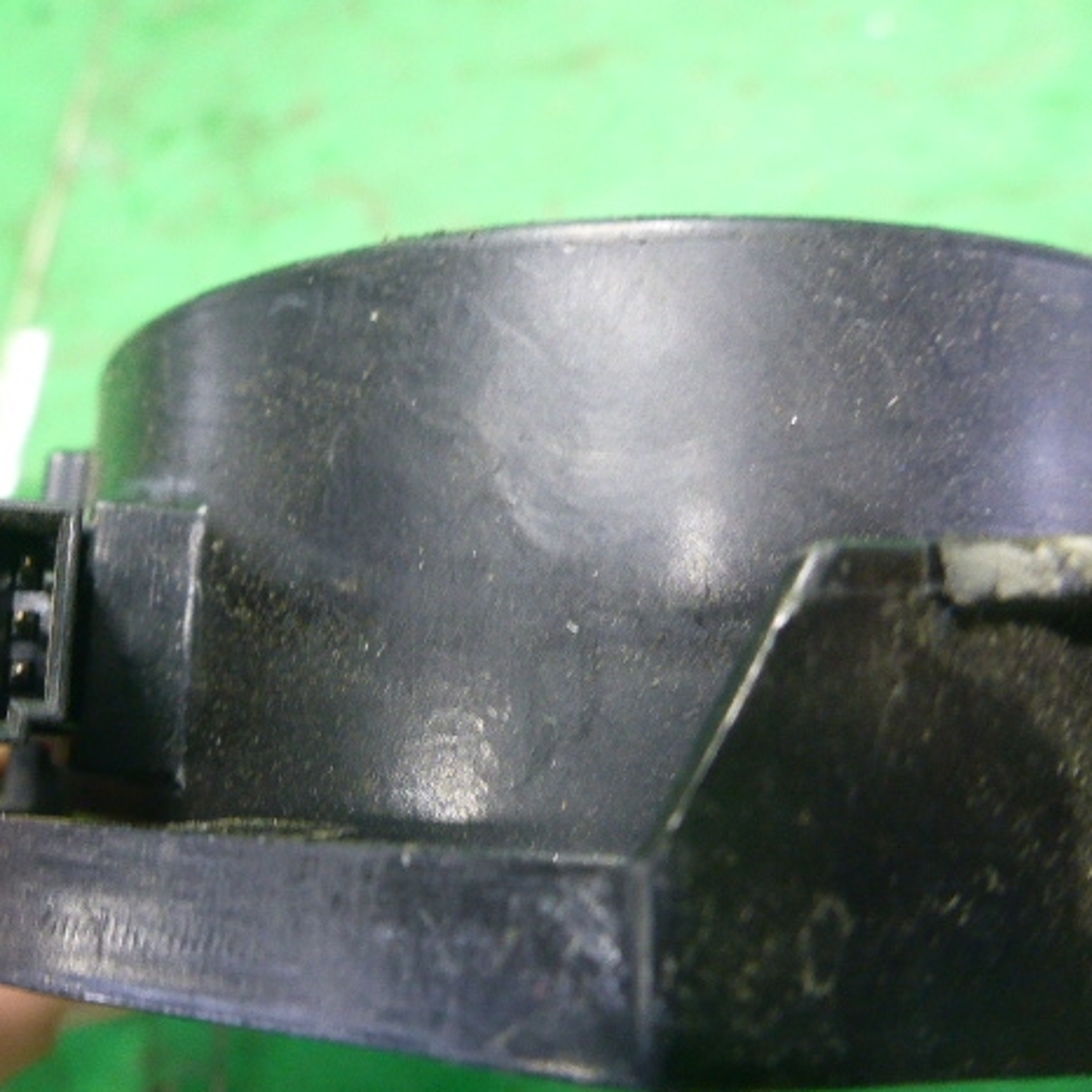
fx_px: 1213
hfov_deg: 48.1
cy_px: 558
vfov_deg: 48.4
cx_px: 417
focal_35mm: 34
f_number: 3.3
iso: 400
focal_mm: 4.9
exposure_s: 1/25
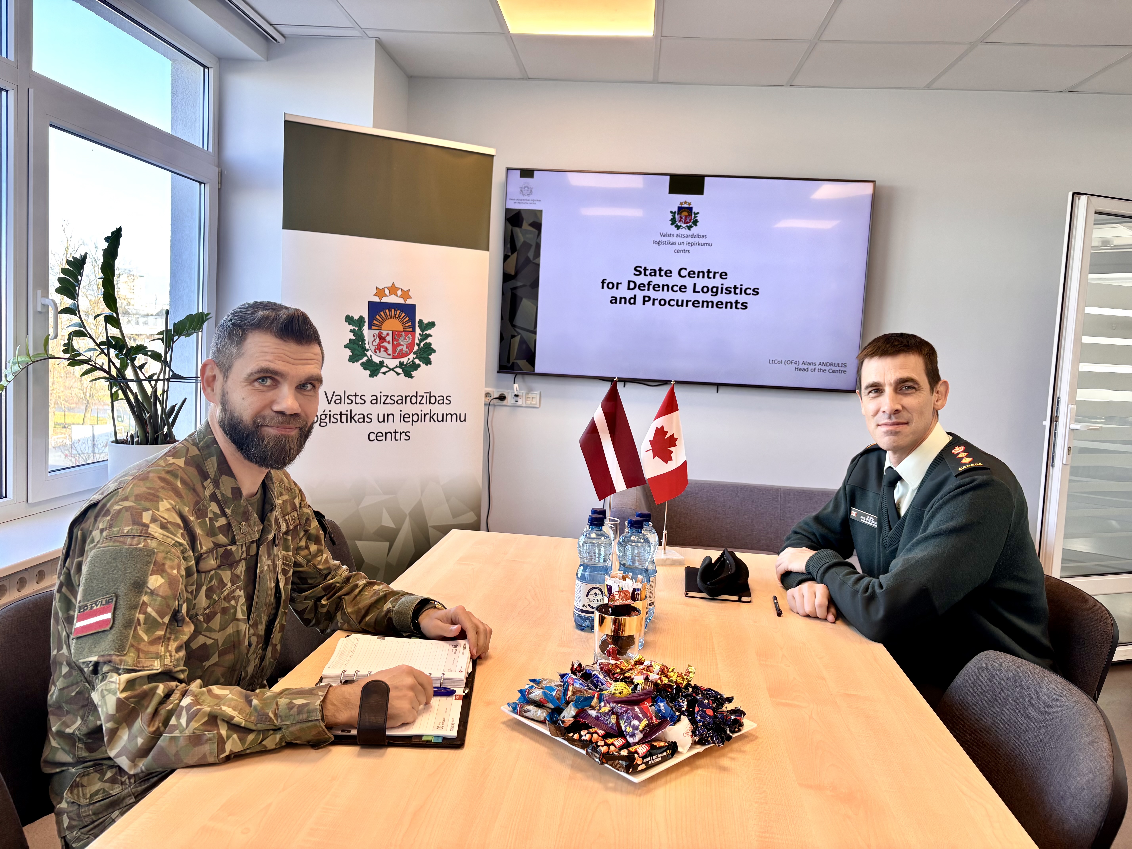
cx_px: 566
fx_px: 850
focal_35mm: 26
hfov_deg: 67.3
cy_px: 424
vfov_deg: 53.1
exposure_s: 1/120
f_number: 1.6
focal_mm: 5.96
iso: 50
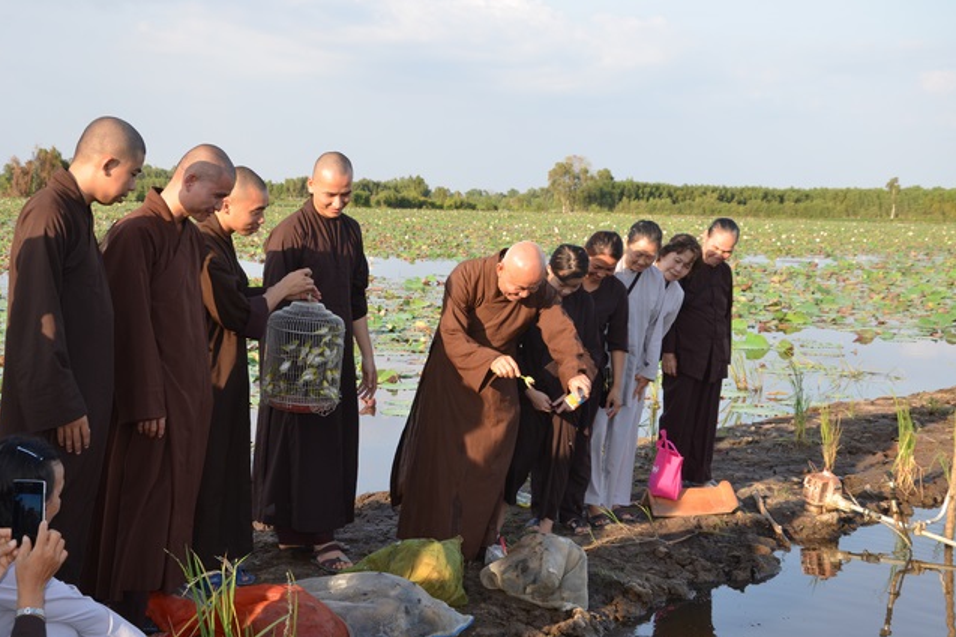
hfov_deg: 37.2
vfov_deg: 25.3
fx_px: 1420
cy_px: 322
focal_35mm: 54
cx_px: 474
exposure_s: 1/250
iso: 250
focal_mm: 35
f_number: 9
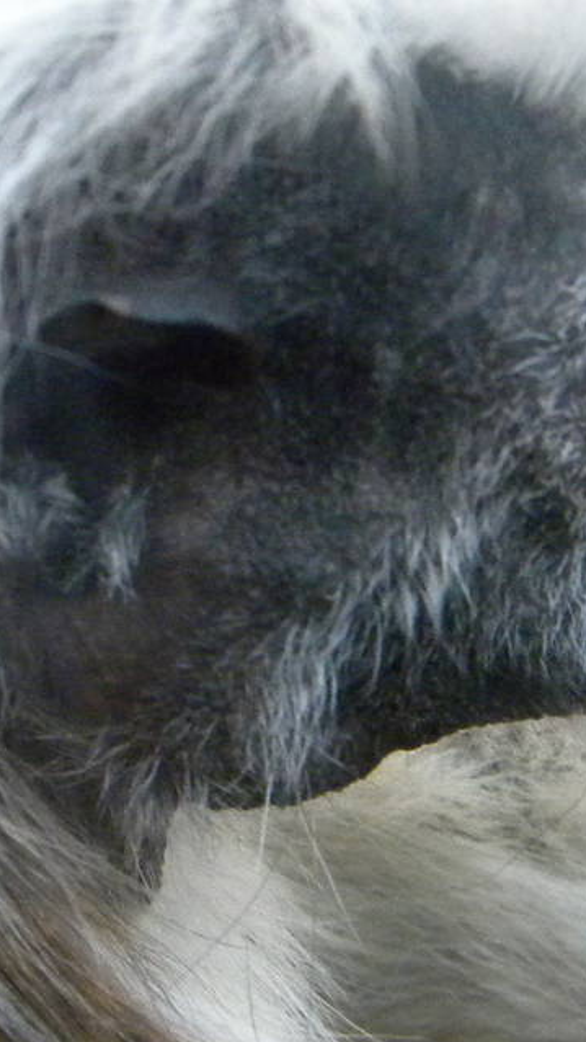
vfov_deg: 19.1
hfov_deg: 10.8
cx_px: 307
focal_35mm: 112
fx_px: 3093
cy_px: 510
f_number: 3.8
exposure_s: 1/140
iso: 629
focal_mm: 7.3
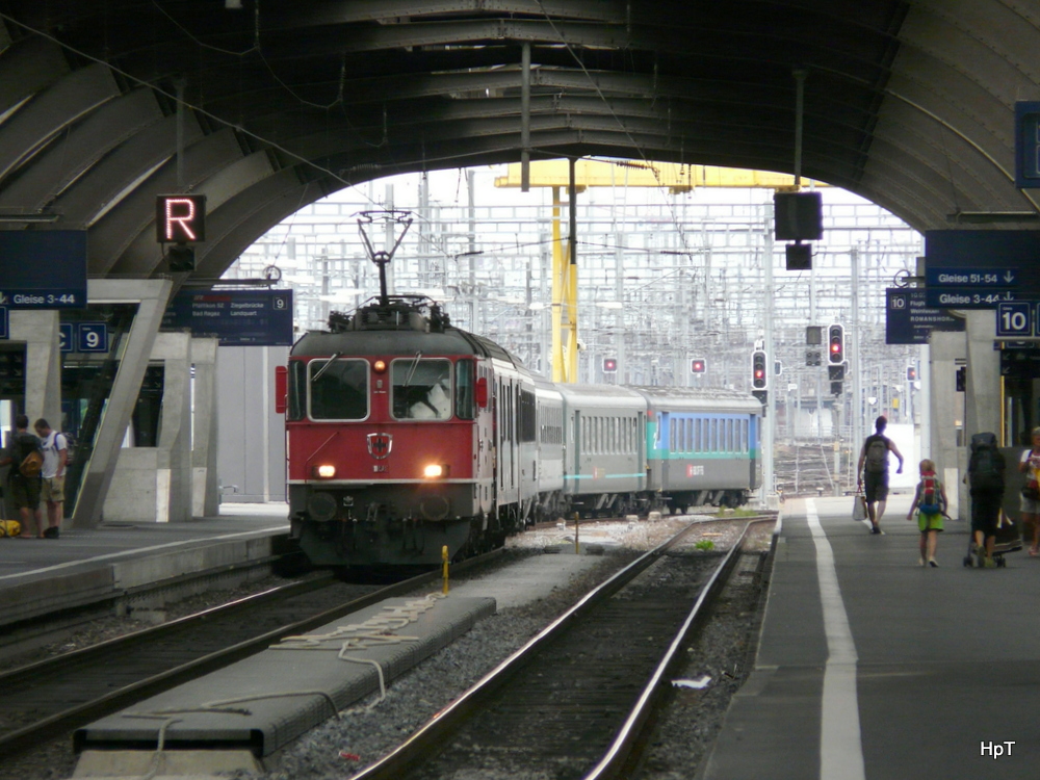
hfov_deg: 4.5
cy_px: 390
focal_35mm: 442
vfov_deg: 3.4
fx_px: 13279
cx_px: 520
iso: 250
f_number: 4
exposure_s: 1/200
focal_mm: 72.6
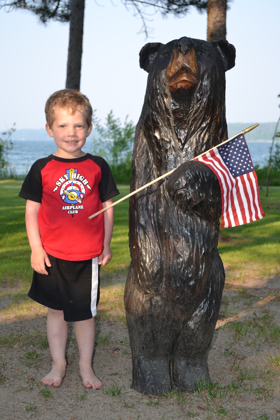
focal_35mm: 60
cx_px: 140
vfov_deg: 33.4
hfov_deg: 22.6
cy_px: 210
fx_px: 700
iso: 110
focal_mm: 40
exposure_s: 1/125
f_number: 5.3
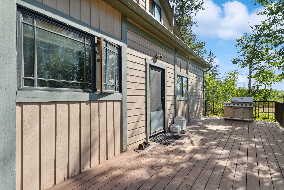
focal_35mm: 15
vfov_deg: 77.3
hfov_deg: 100.4
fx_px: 118
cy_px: 95
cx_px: 142
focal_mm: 10
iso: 200
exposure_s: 1/800
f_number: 6.3
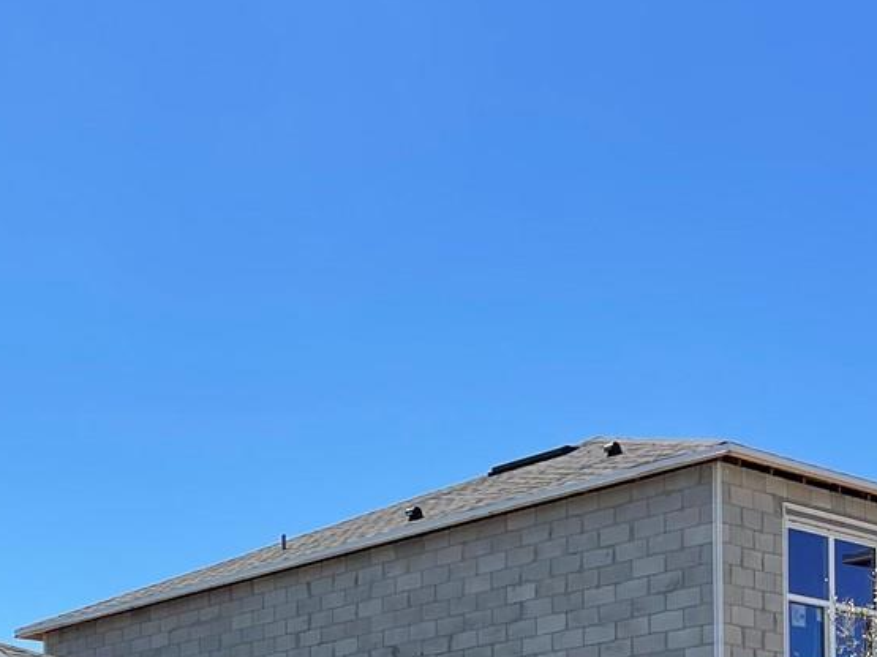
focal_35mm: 75
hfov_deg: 24.5
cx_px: -43
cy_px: 888
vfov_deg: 18.1
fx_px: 1900
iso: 32
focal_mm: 5.1
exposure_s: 1/5376
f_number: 1.6
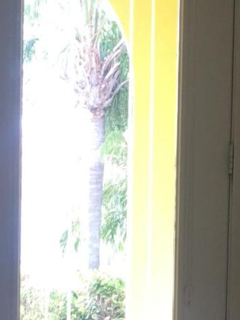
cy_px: 271
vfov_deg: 14.9
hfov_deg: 11.3
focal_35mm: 131
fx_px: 1212
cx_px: 197
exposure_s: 1/60
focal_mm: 4.15
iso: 32
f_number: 2.2
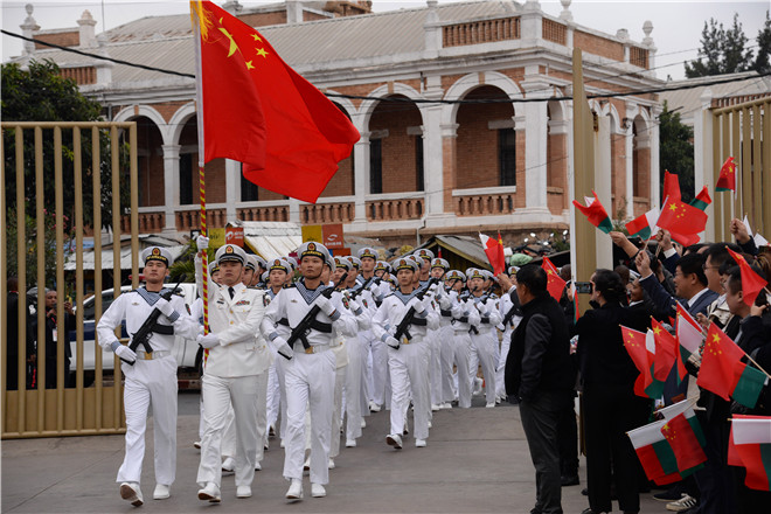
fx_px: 1756
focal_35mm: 82
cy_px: 257
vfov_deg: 16.7
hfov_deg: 24.8
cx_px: 386
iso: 800
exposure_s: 1/500
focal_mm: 82
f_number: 5.6
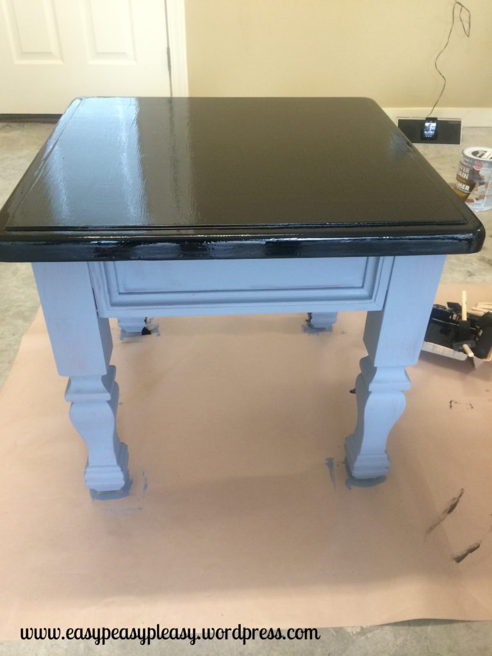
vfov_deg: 60.0
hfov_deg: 46.8
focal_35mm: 30
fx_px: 569
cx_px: 246
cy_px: 328
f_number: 2.2
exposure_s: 1/30
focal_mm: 4.12
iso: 160
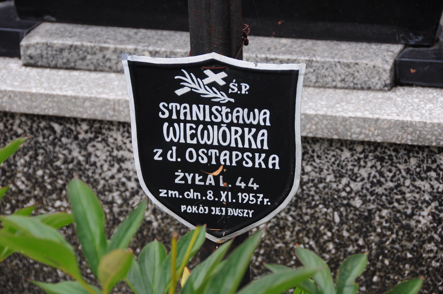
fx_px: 1751
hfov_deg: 14.4
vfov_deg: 9.6
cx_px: 222
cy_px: 147
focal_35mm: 142
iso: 320
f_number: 7.1
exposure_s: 1/200
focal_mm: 95
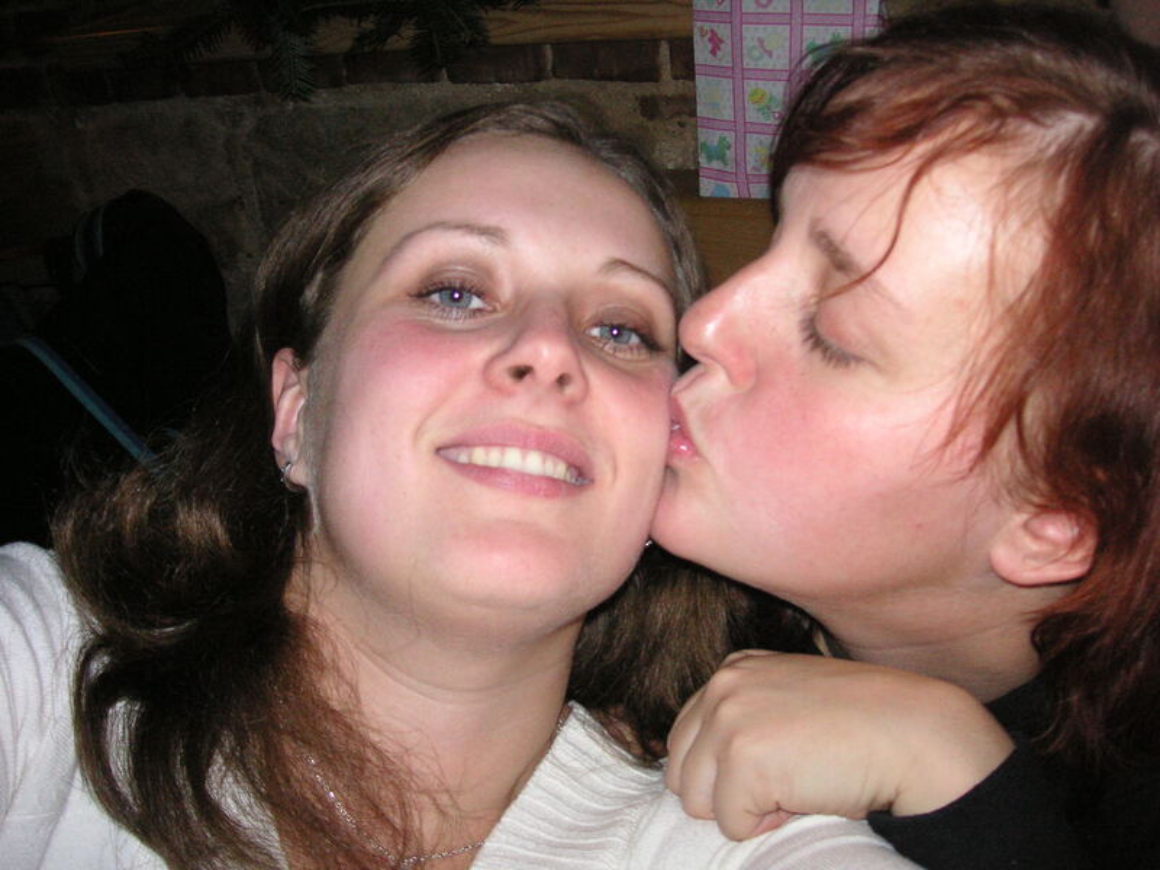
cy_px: 435
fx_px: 1240
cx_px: 580
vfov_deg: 38.7
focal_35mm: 37
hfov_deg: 50.1
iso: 160
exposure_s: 1/45
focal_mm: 6.1
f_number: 2.8
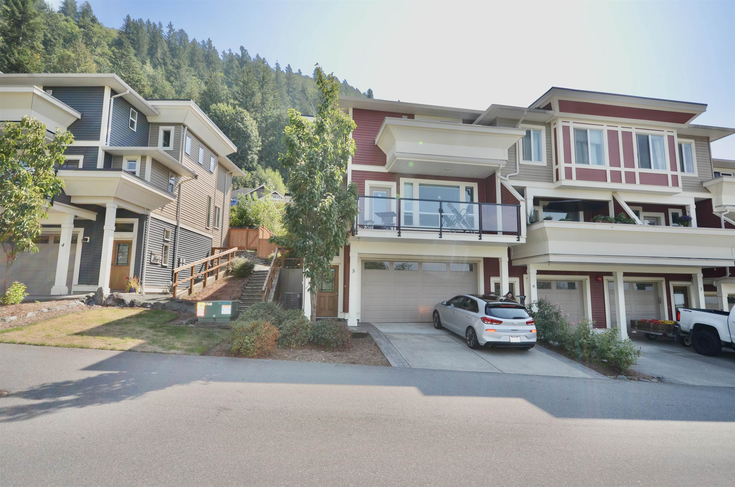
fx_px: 367
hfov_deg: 90.1
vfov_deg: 67.1
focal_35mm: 18
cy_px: 244
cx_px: 368
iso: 100
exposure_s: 1/200
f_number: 7.1
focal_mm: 12
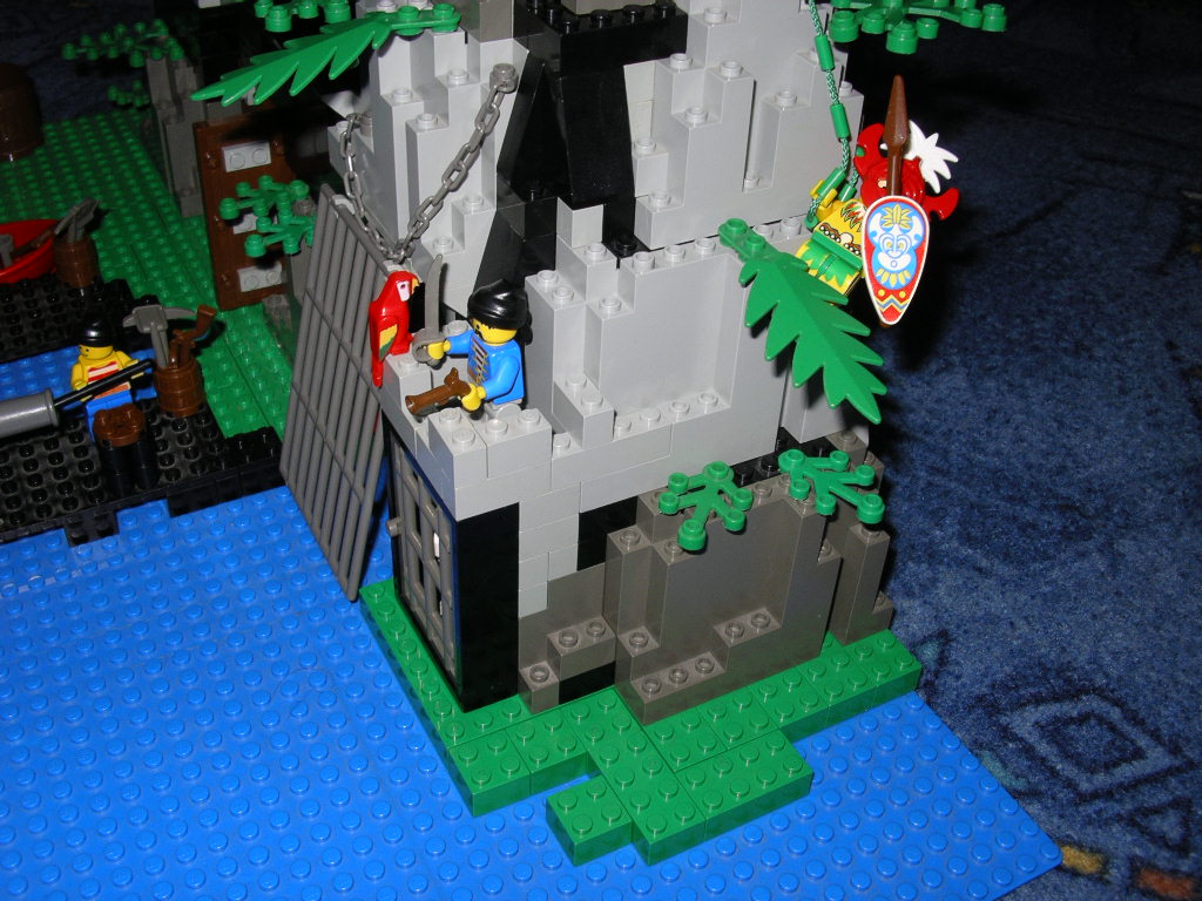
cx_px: 601
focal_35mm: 38
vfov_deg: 37.7
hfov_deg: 49.0
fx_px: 1320
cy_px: 450
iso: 50
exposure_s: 1/60
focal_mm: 5.8
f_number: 4.1
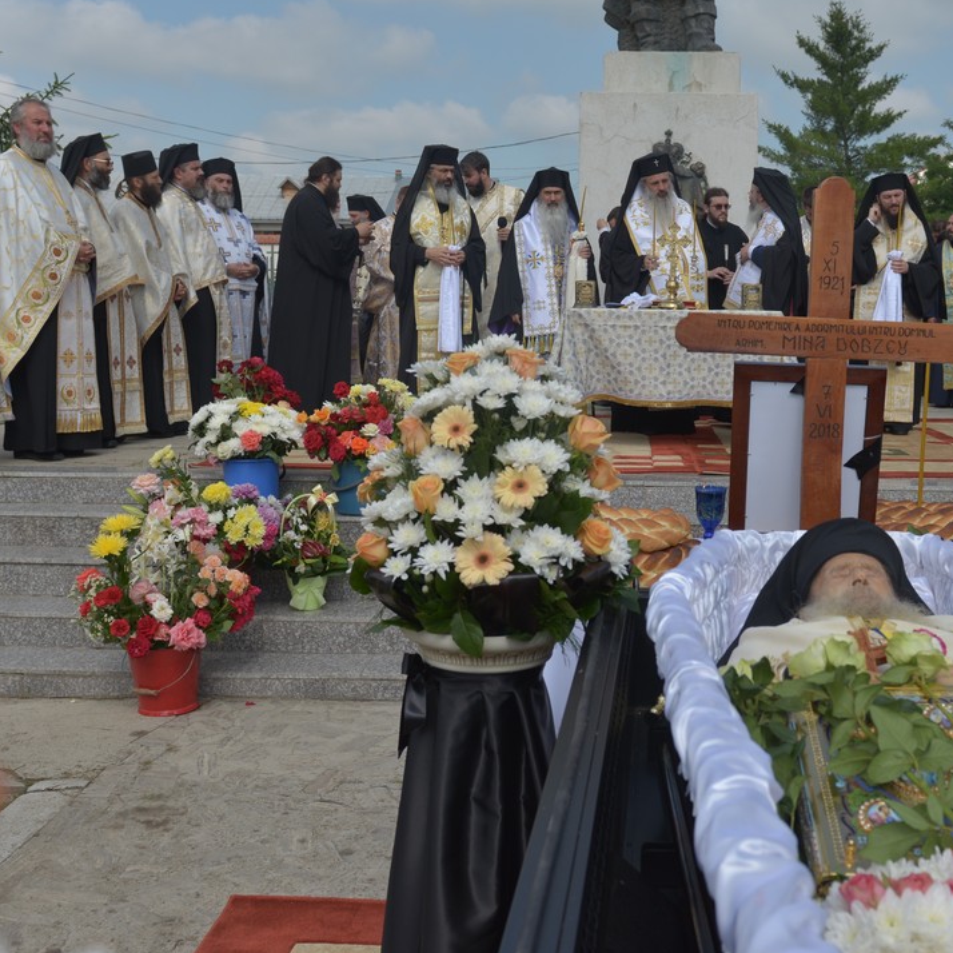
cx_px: 648
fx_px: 1277
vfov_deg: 40.9
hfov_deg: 40.3
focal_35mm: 41
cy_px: 442
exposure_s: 1/1000
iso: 100
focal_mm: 24
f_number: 4
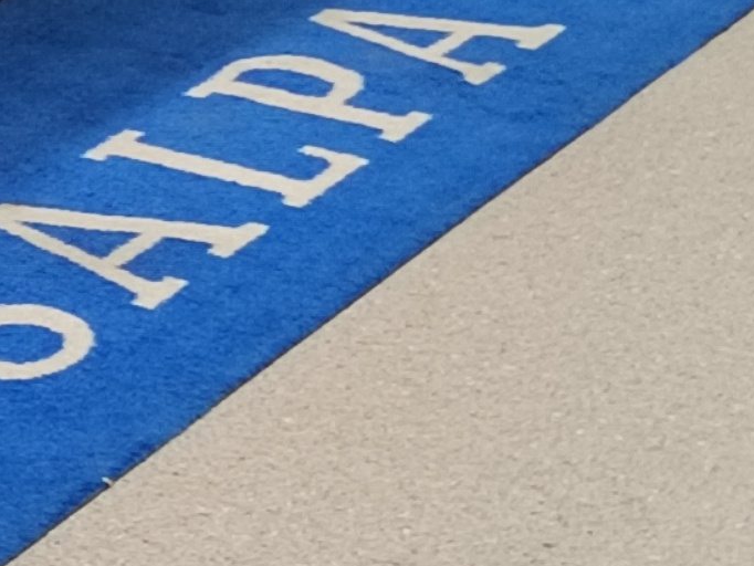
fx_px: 3617
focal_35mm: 166
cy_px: -258
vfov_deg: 8.8
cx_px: -1009
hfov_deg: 10.4
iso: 844
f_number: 1.9
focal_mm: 5.52
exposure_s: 1/100
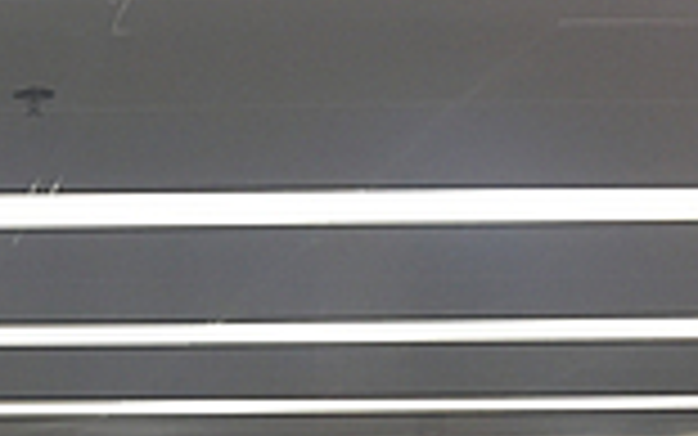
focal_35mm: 109
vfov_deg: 11.6
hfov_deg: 17.9
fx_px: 2074
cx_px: -207
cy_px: 638
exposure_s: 1/33
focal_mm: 4.15
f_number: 2.2
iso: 64
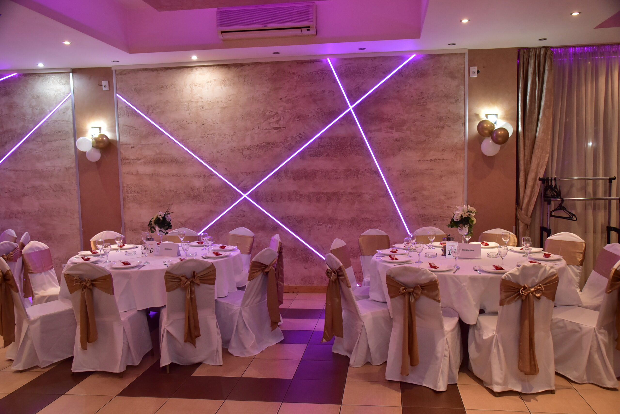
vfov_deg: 42.3
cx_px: 310
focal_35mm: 31
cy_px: 207
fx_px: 534
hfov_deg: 60.3
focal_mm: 31
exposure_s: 1/60
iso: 3200
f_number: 6.3
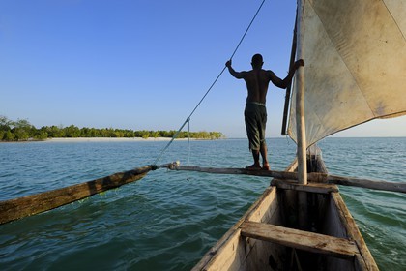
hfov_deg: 90.0
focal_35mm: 18
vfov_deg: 67.4
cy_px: 136
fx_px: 203
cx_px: 203
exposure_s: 1/160
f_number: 10
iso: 200
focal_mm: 18
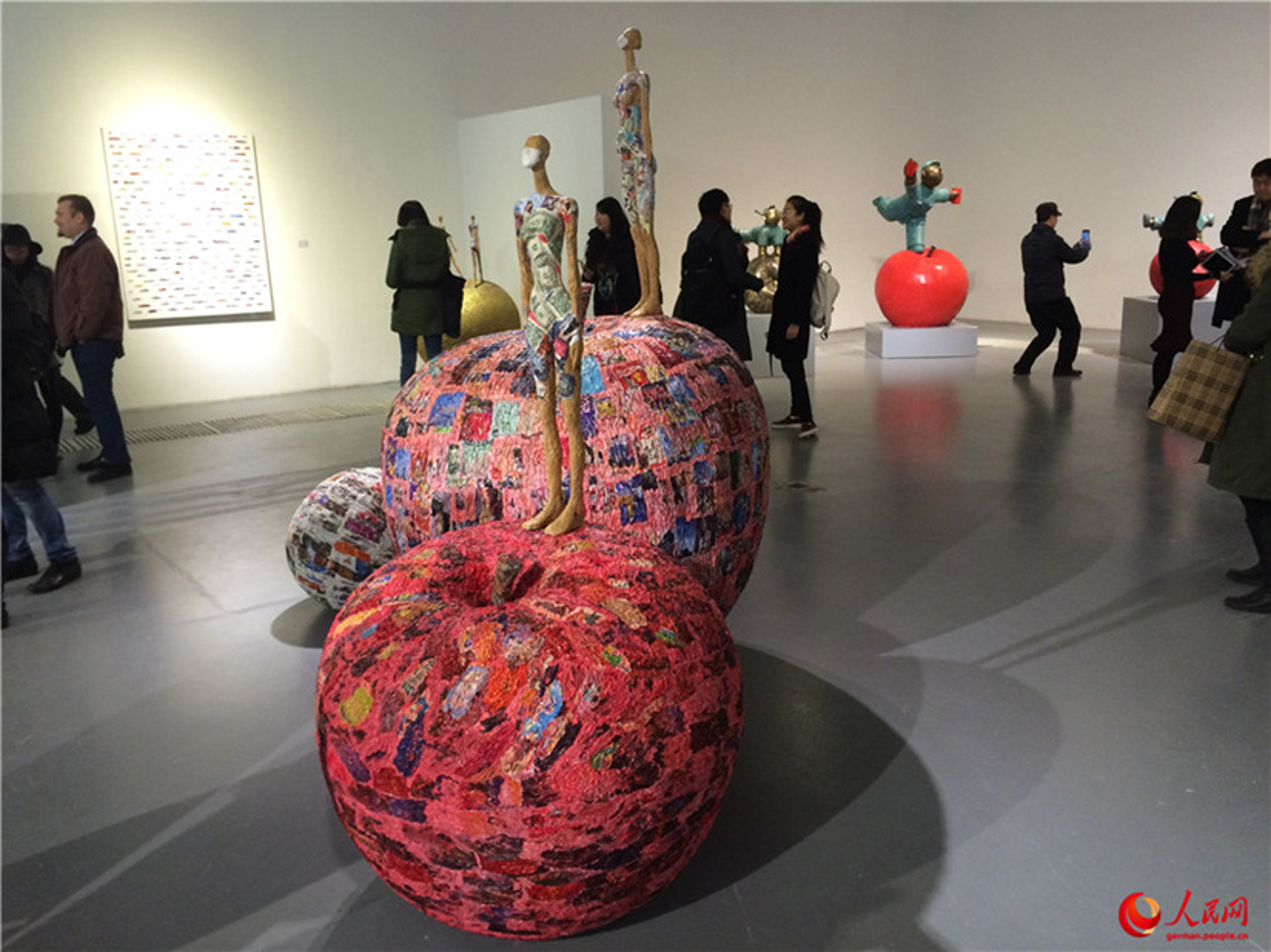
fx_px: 1064
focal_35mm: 29
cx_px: 636
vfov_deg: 48.2
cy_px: 476
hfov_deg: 61.7
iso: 80
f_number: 2.2
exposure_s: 1/33
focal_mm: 4.15
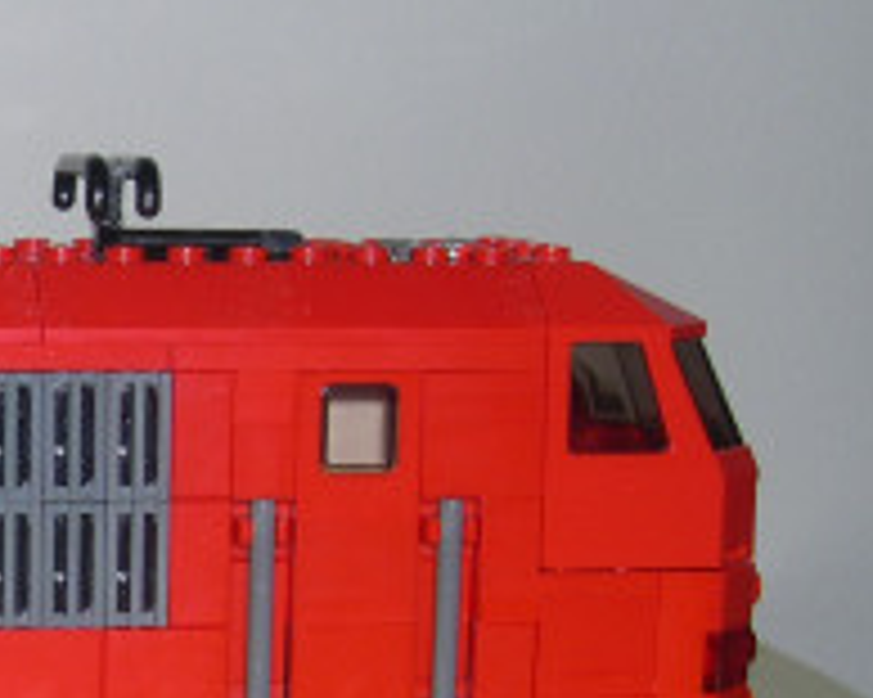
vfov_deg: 15.0
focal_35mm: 102
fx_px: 2634
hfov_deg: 17.5
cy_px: 567
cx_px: -290
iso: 100
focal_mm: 8
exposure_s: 1/60
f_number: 7.6
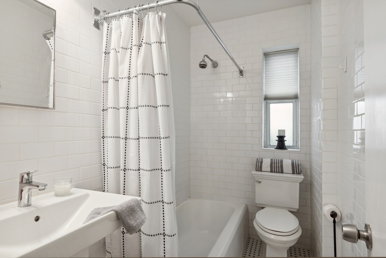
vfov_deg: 62.0
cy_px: 129
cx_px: 193
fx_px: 215
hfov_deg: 83.9
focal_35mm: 20
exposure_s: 1/1.67
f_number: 10
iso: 100
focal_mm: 20
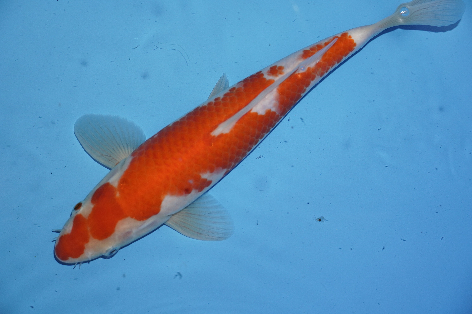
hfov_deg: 27.5
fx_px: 963
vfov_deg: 18.5
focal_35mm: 74
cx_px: 236
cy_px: 157
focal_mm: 49
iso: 1000
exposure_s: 1/80
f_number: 5
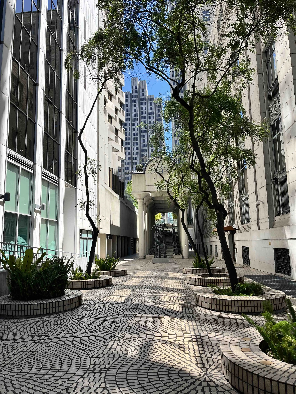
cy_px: 197
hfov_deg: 53.1
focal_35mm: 26
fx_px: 296
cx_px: 148
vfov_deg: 67.3
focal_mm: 5.1
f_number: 1.6
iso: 50
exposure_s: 1/1175
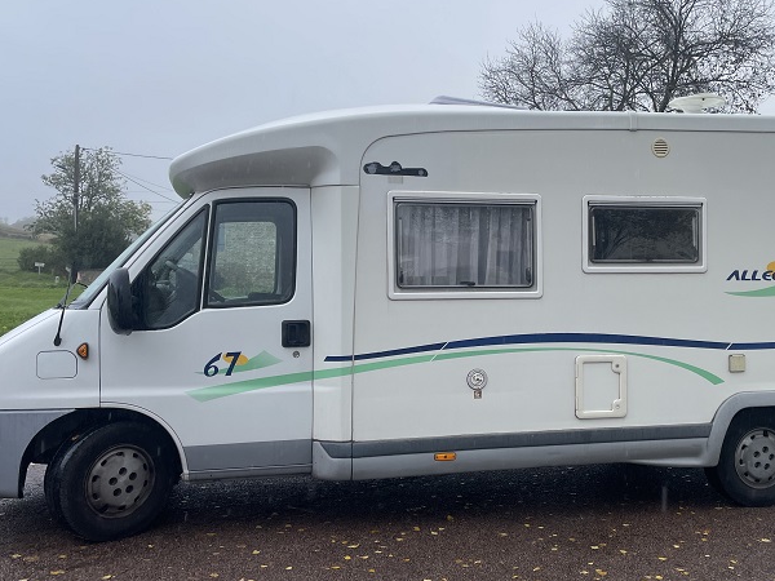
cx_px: 474
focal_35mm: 39
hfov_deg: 47.5
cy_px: 295
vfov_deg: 36.8
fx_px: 873
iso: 32
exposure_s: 1/545
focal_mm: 4.2
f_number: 1.6
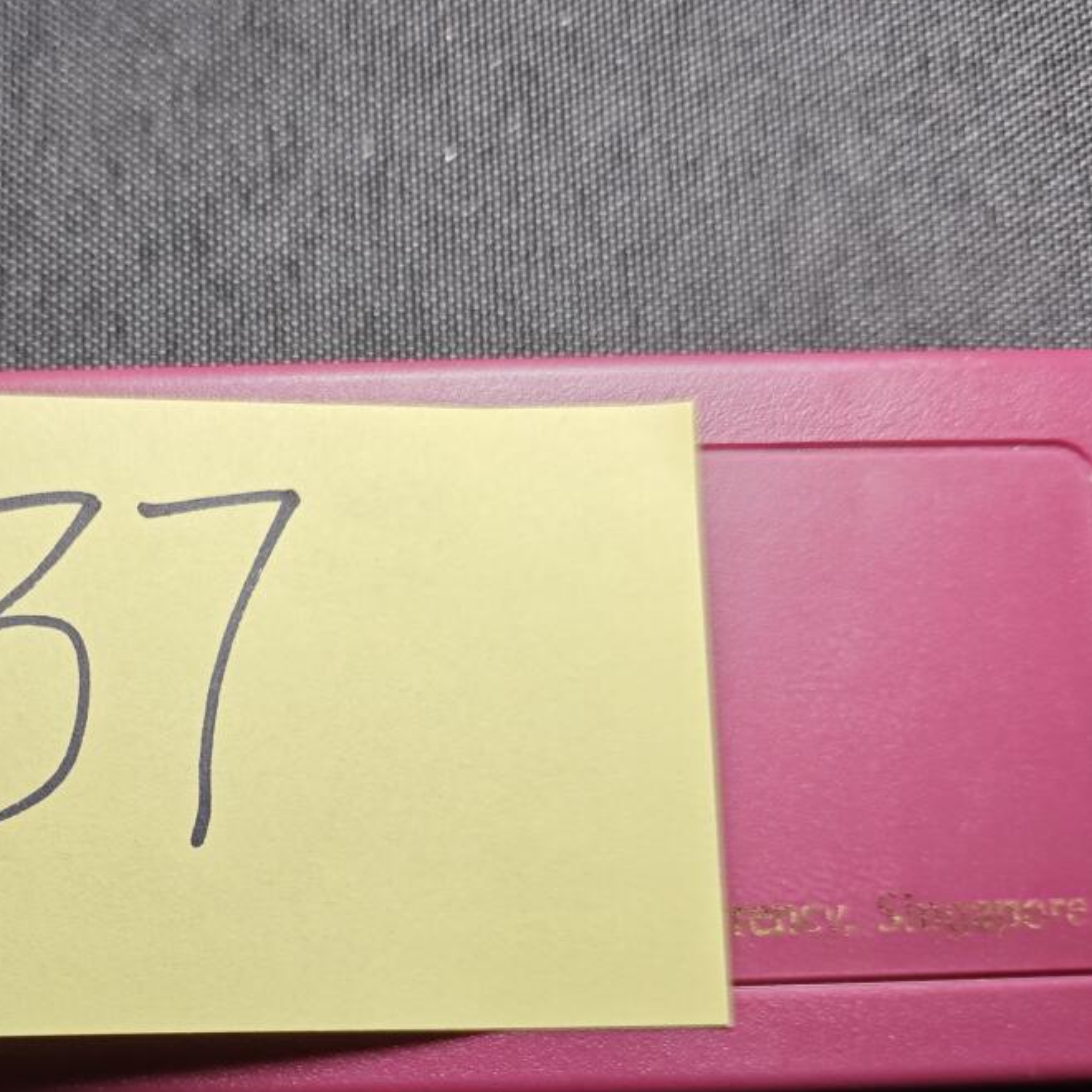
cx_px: 154
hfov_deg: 35.8
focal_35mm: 45
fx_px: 1606
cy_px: 778
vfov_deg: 36.9
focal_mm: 5.84
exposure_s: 1/78.8
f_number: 1.6
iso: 80
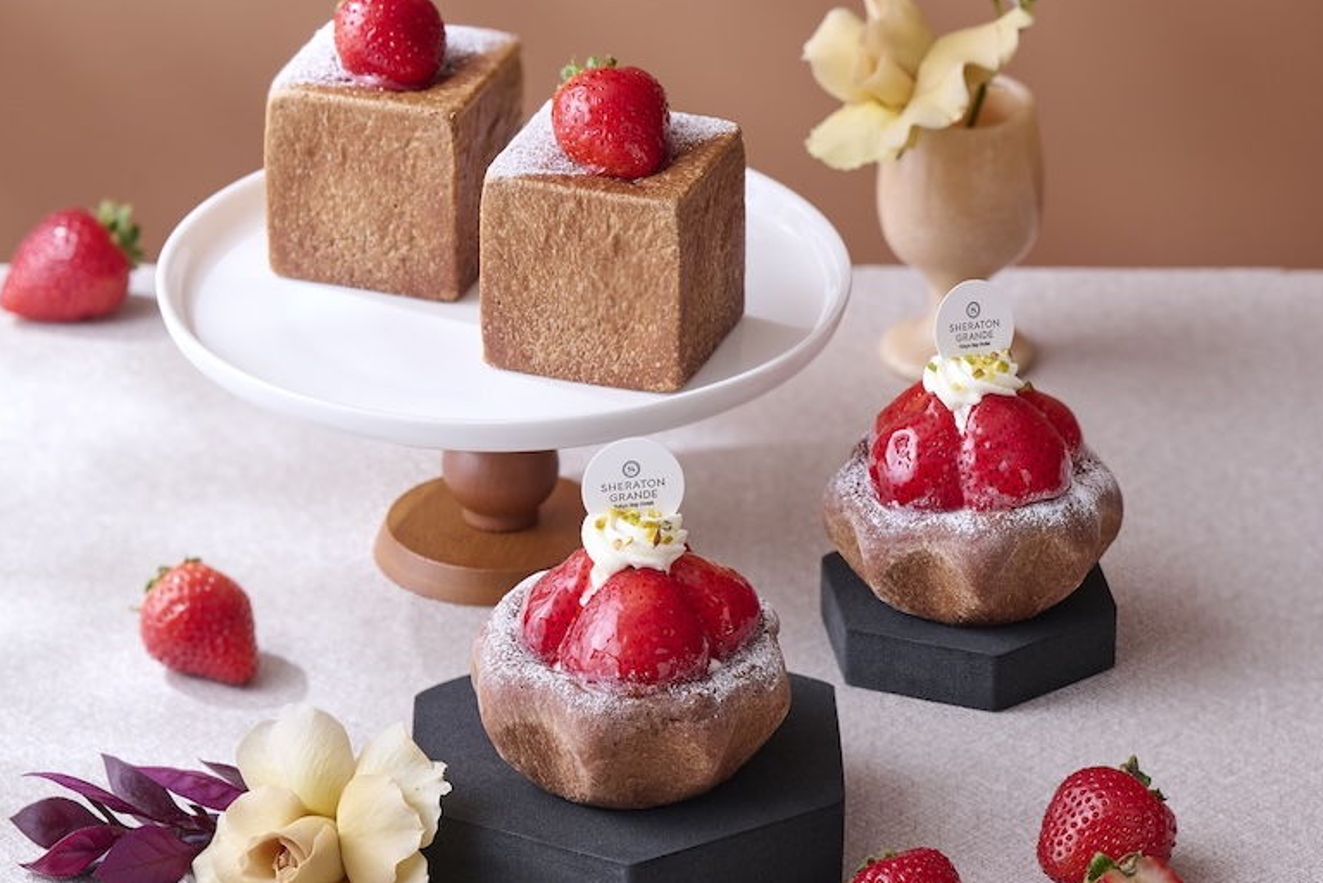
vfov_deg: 7.8
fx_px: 6470
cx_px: 638
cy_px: 425
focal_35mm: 176
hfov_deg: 11.7
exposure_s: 1/160
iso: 400
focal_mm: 135
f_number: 6.3
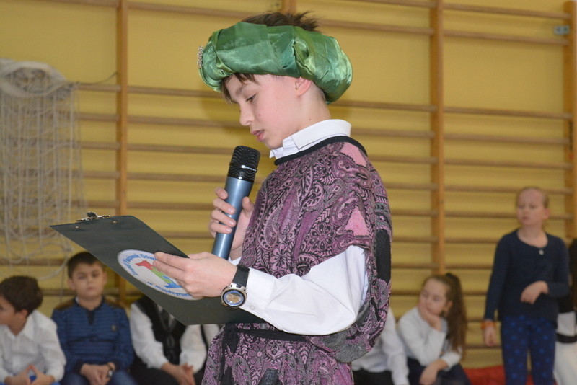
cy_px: 192
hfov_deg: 24.6
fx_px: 1323
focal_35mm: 82
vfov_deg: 16.6
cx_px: 288
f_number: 5.6
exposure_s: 1/60
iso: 2500
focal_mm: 55
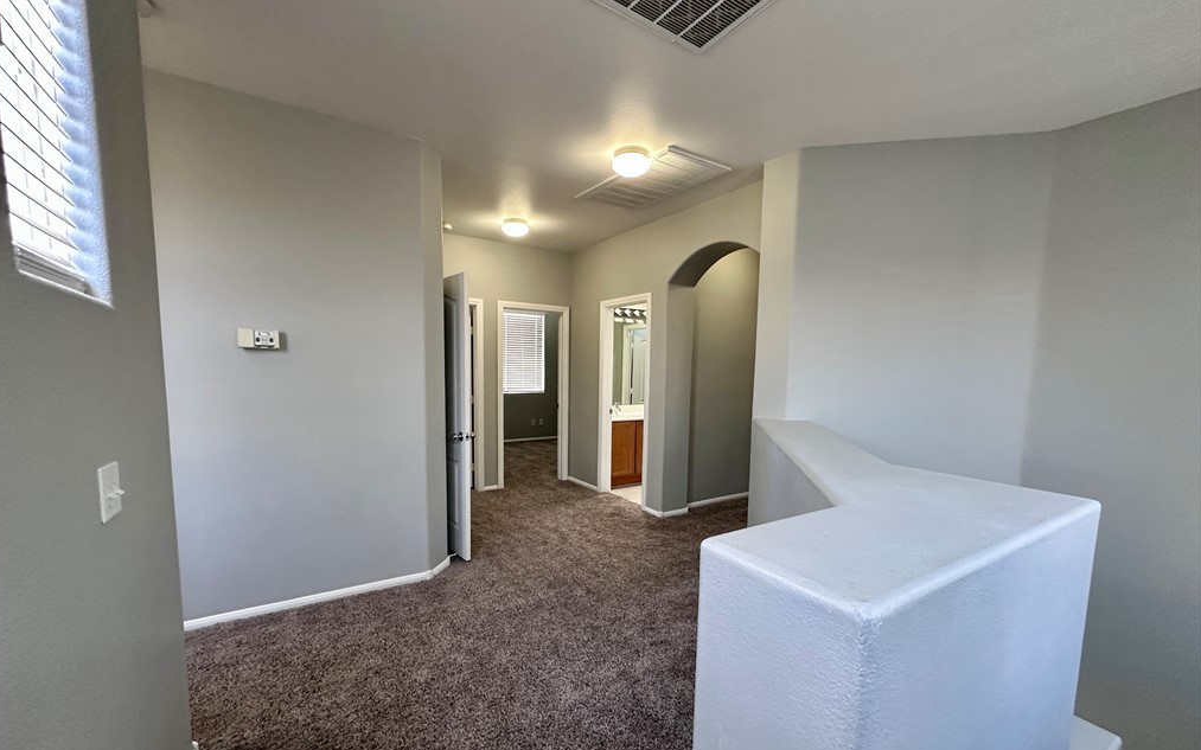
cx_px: 596
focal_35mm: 15
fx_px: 491
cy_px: 416
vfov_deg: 74.5
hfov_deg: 101.5
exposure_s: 1/60
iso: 250
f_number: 2.2
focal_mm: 2.22
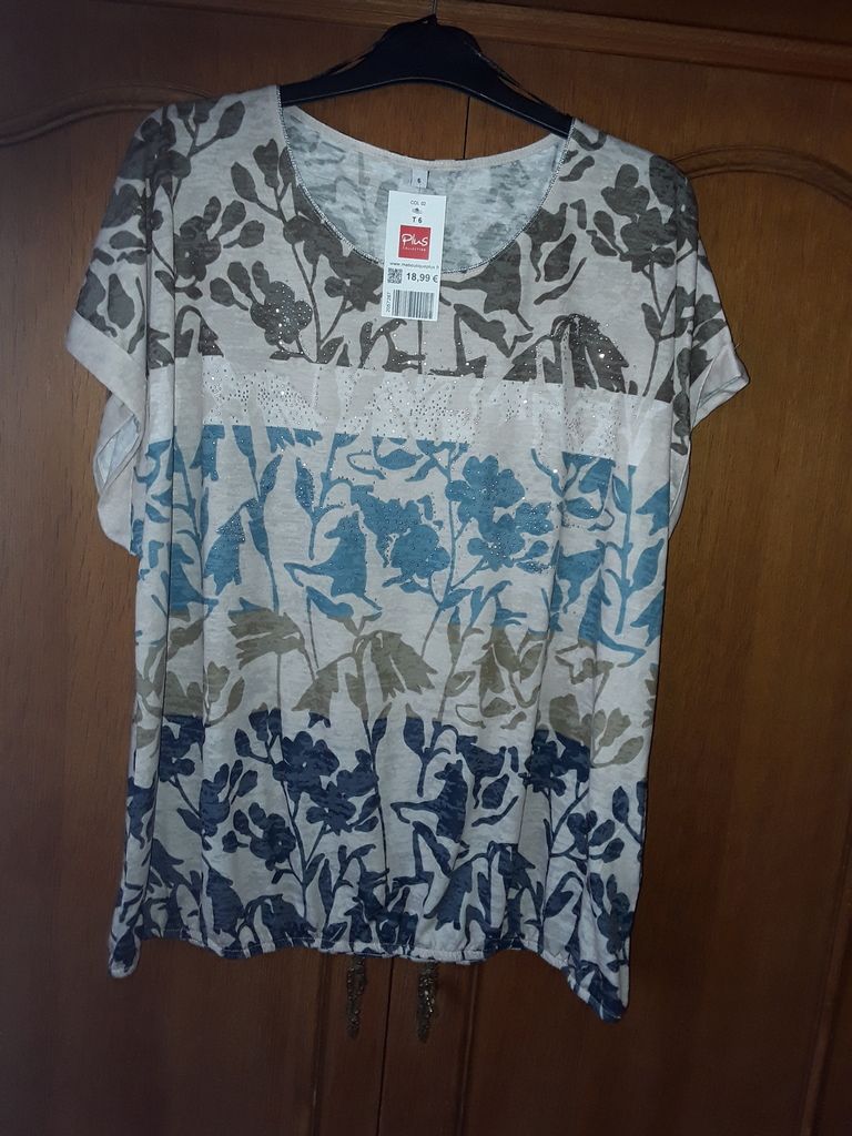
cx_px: 426
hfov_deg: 51.4
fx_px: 886
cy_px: 568
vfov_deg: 65.3
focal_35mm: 27
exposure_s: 1/33
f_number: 1.9
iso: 64
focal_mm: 2.91
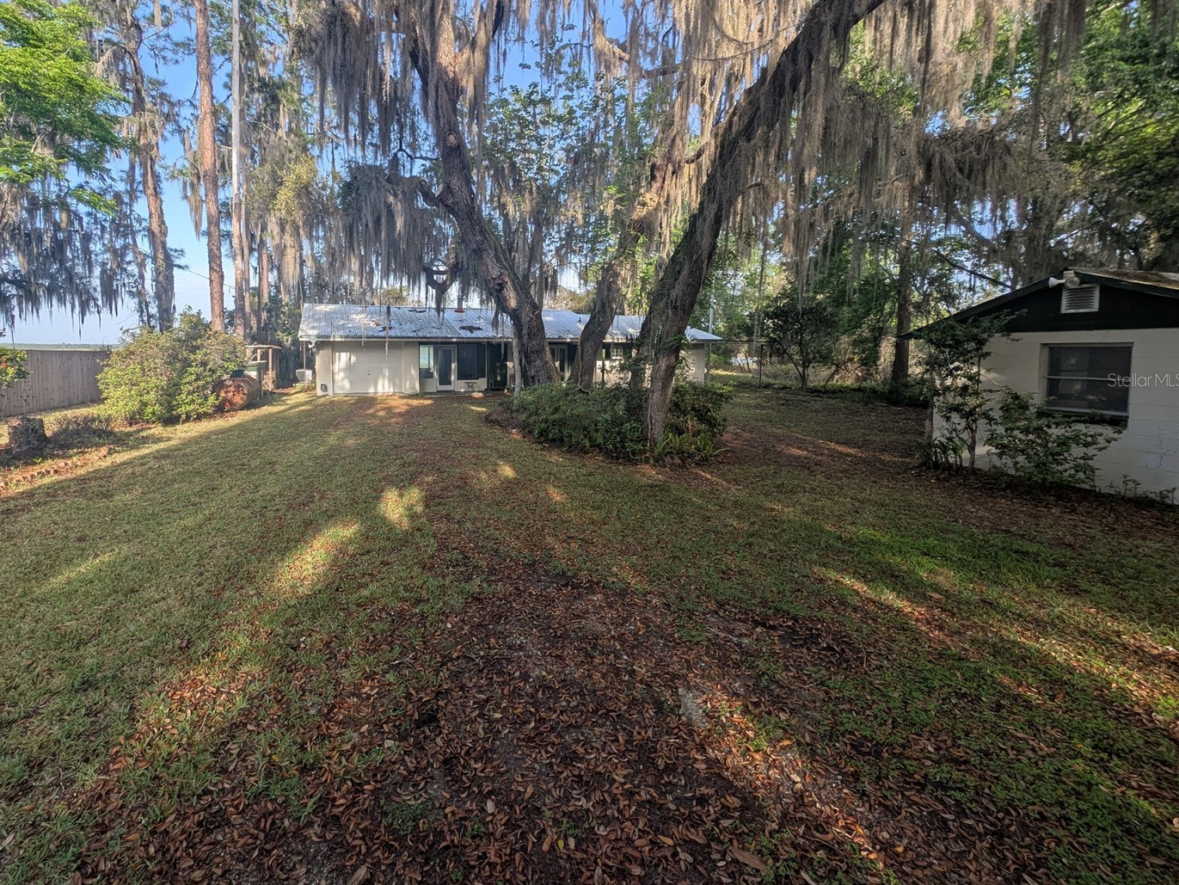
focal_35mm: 14
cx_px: 500
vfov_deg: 85.2
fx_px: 477
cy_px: 379
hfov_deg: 101.3
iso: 36
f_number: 1.95
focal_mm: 2.23
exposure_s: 1/541
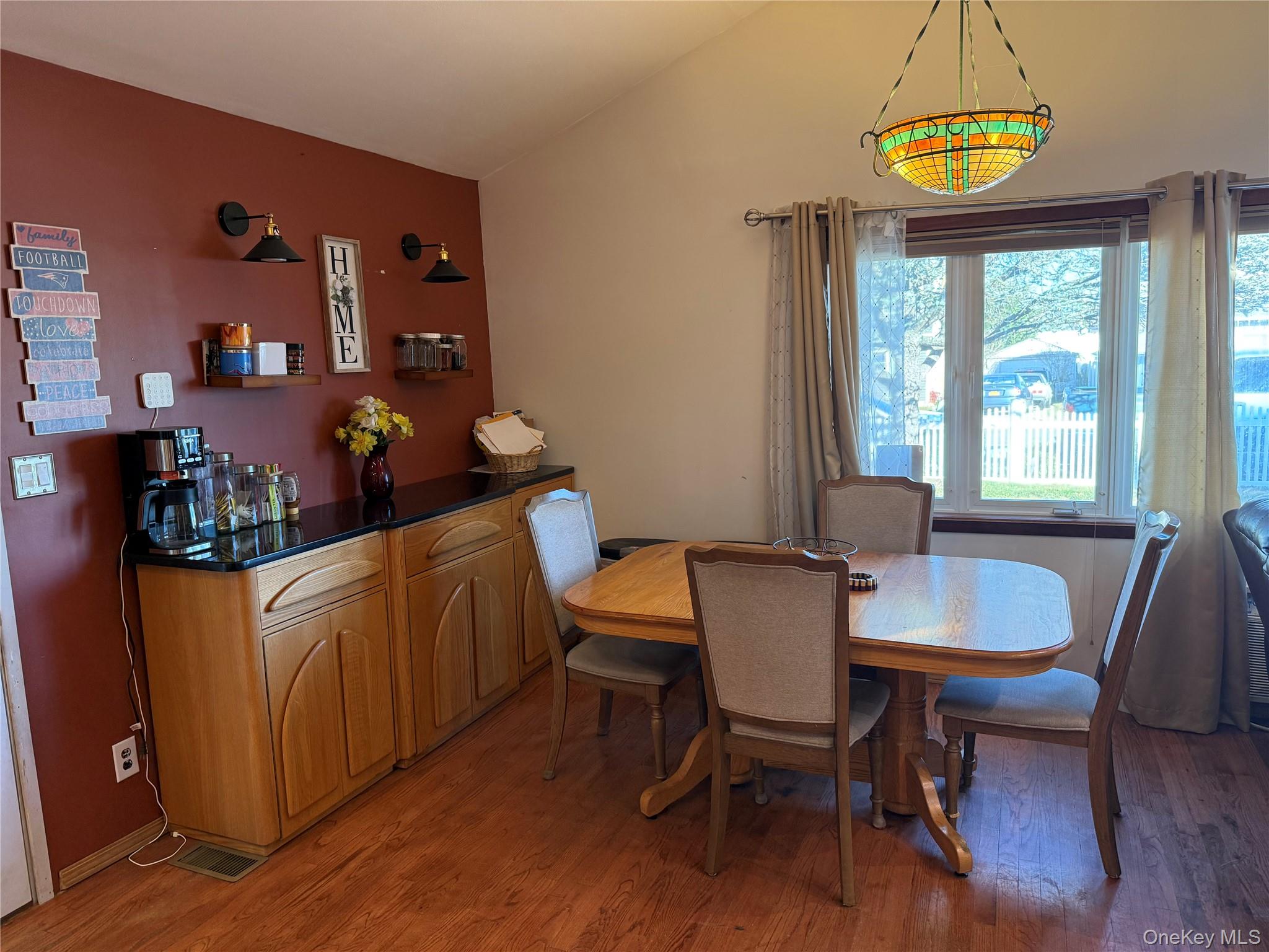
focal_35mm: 24
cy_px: 476
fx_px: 880
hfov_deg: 71.6
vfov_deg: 56.8
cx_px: 634
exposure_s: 1/60
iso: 200
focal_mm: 6.76
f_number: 1.78
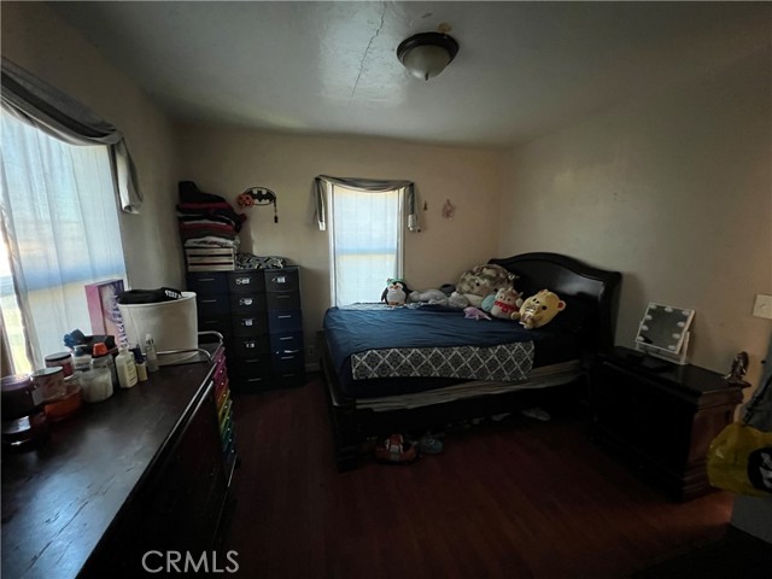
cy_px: 290
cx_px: 386
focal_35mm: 13
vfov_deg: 89.9
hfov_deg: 106.2
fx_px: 290
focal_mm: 1.57
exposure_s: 1/43
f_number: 1.8
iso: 1000
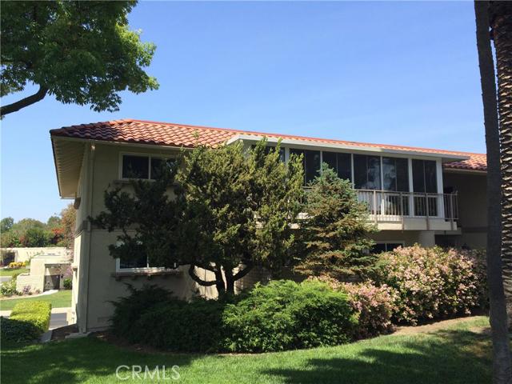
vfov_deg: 48.2
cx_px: 256
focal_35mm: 29
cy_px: 192
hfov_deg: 61.7
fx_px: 429
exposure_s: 1/1053
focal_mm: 4.15
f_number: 2.2
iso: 32
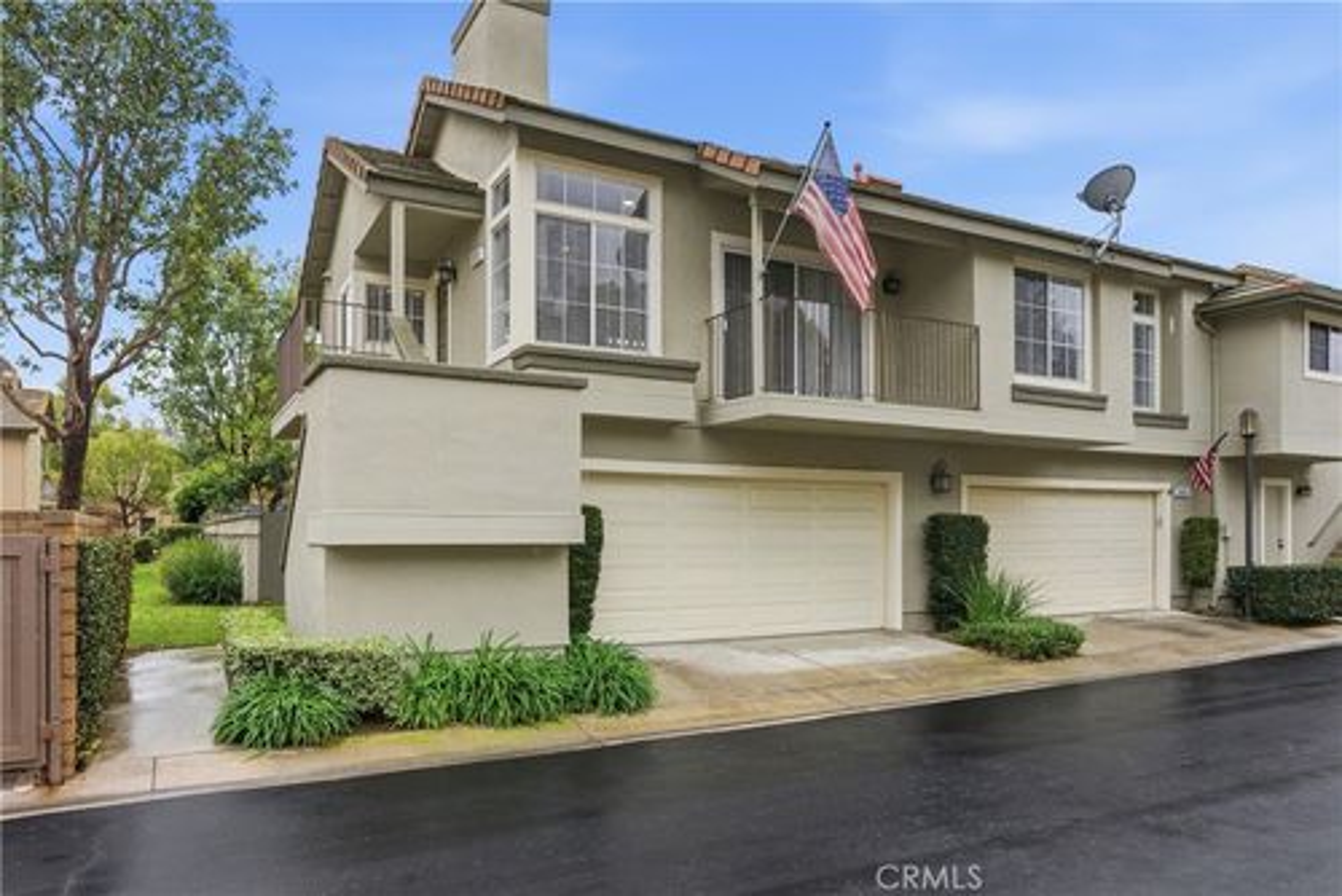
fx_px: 858
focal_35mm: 23
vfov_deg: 55.2
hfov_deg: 76.1
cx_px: 671
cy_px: 448
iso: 1600
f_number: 9
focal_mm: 23
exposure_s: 1/8000
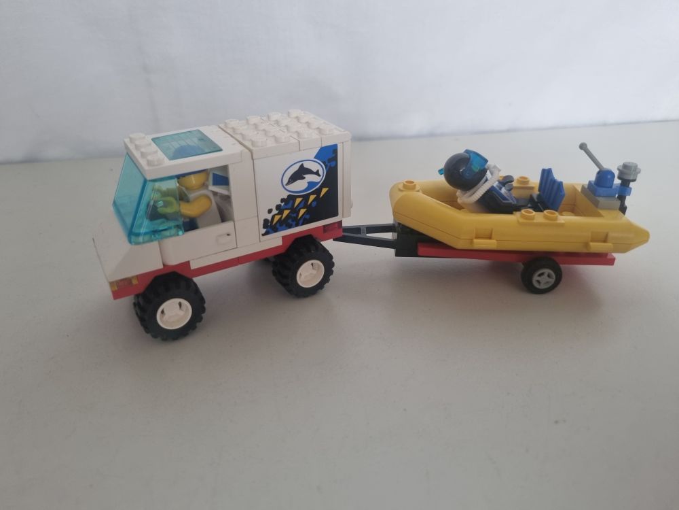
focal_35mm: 26
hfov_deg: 67.3
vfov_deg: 53.1
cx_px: 340
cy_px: 255
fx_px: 510
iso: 125
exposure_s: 1/100
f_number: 1.8
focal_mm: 5.4
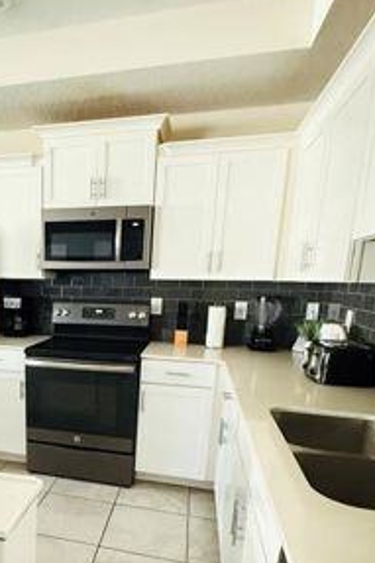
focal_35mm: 27
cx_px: 68
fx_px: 422
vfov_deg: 65.7
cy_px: 375
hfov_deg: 45.1
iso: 1250
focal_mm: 2.22
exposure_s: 1/44
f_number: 2.2
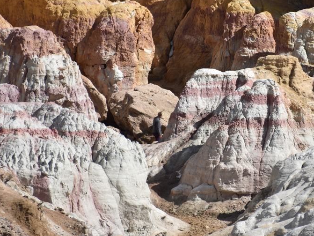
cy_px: 90
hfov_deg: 3.6
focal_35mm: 550
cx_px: 227
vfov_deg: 2.7
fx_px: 4992
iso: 100
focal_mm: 300
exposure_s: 1/640
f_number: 6.3
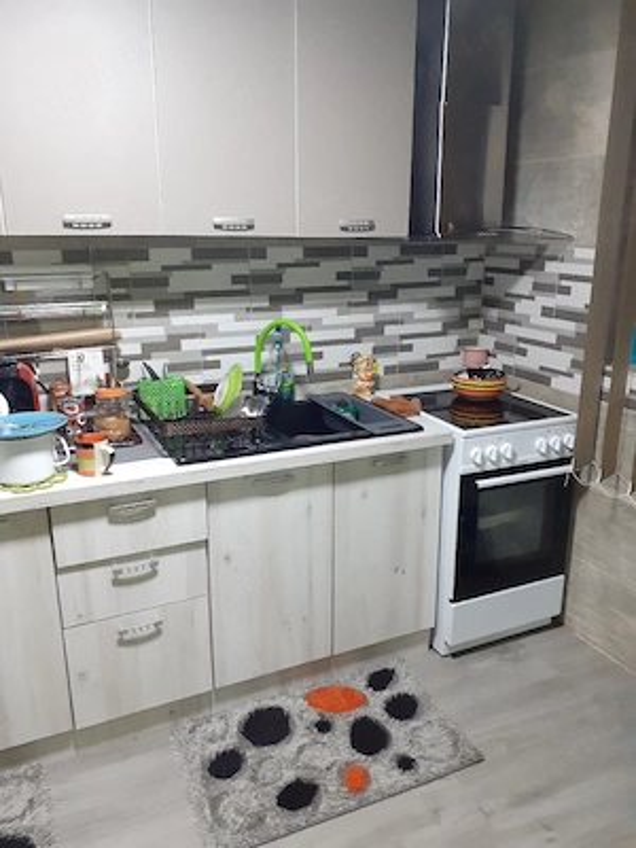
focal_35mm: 27
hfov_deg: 51.4
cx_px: 318
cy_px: 424
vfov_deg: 65.3
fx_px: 661
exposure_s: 1/25
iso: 200
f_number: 1.9
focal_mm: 3.6
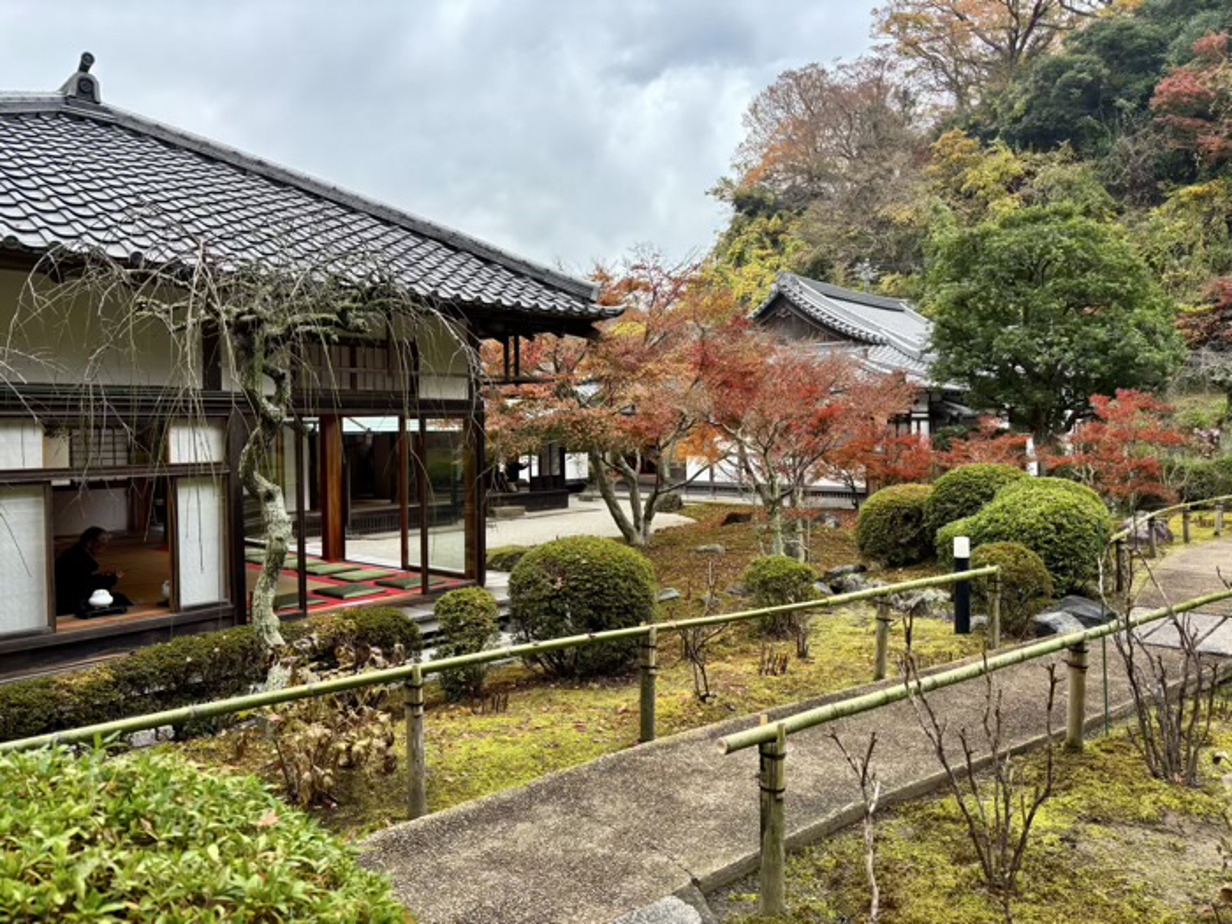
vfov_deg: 53.1
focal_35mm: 26
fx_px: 925
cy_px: 462
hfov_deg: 67.3
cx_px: 616
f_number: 1.6
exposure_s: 1/172
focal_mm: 5.96
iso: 50
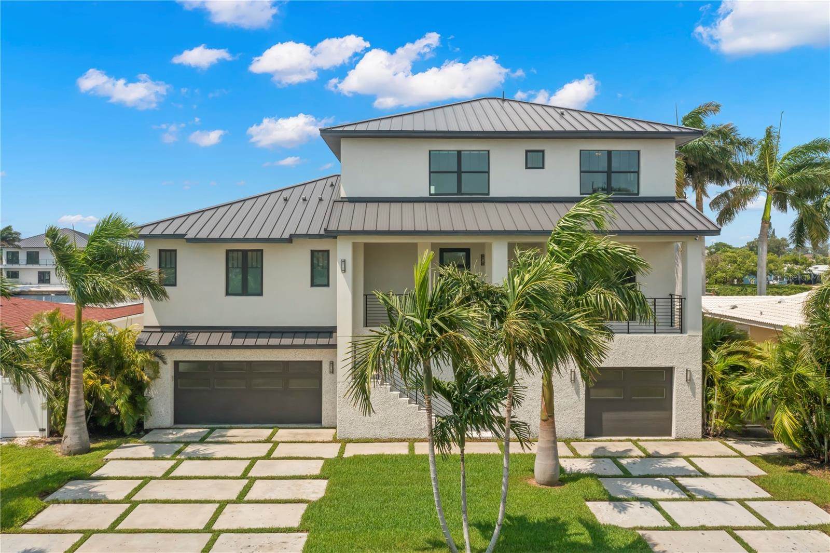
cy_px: 276
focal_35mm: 28
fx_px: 645
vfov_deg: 46.4
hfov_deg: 65.5
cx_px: 415
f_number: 7.1
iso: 100
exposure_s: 1/800
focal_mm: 10.26
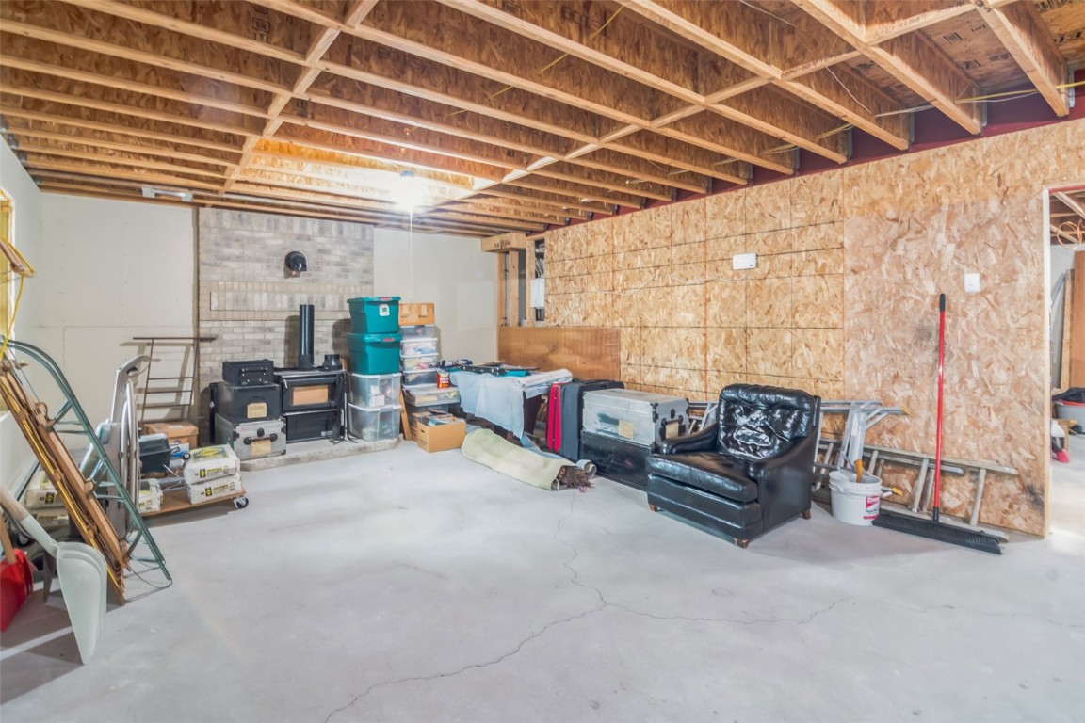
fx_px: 497
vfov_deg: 72.1
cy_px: 362
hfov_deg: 95.0
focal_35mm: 16
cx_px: 542
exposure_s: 1.6
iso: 400
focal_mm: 11
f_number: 8
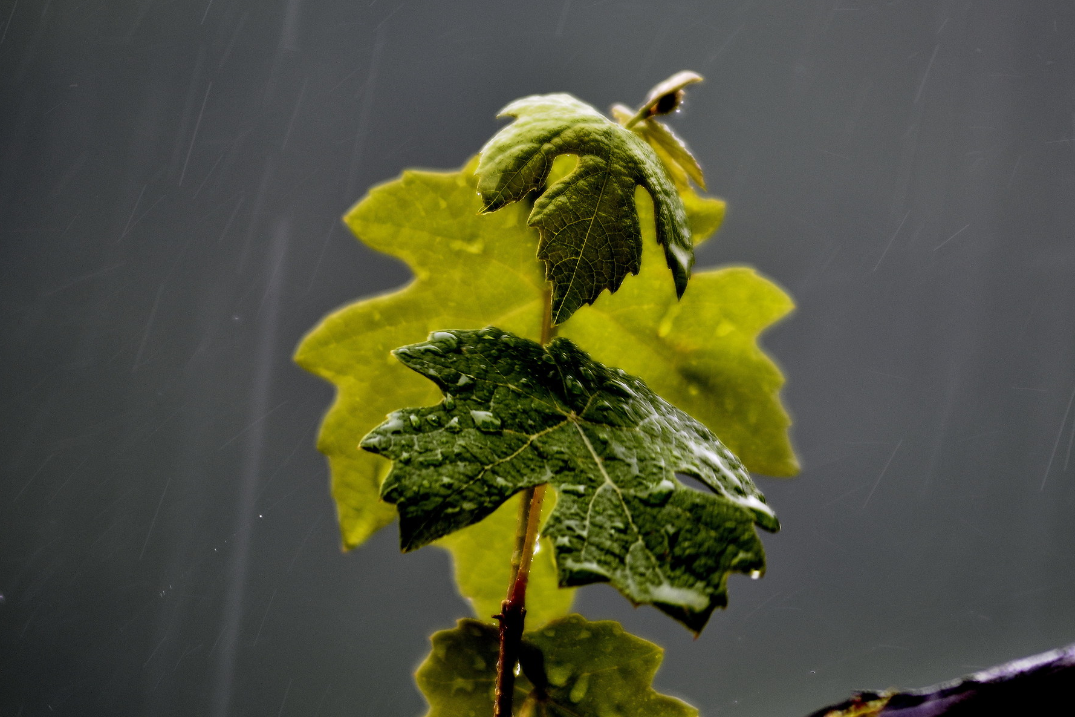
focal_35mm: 405
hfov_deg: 5.1
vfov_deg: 3.4
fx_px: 12092
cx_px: 689
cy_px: 388
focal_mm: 200
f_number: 2.8
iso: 100
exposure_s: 1/60
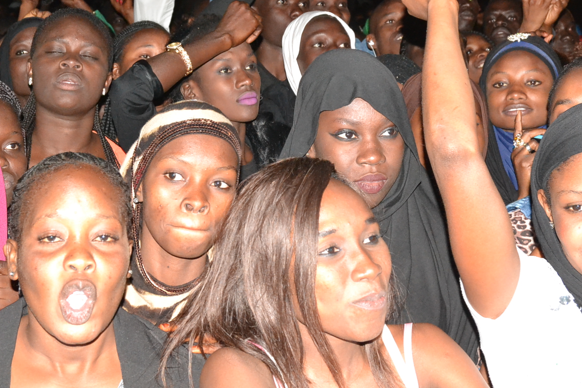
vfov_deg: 20.0
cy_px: 167
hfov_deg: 29.7
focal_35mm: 68
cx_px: 290
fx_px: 1099
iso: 3200
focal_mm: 30
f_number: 7.1
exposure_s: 1/200
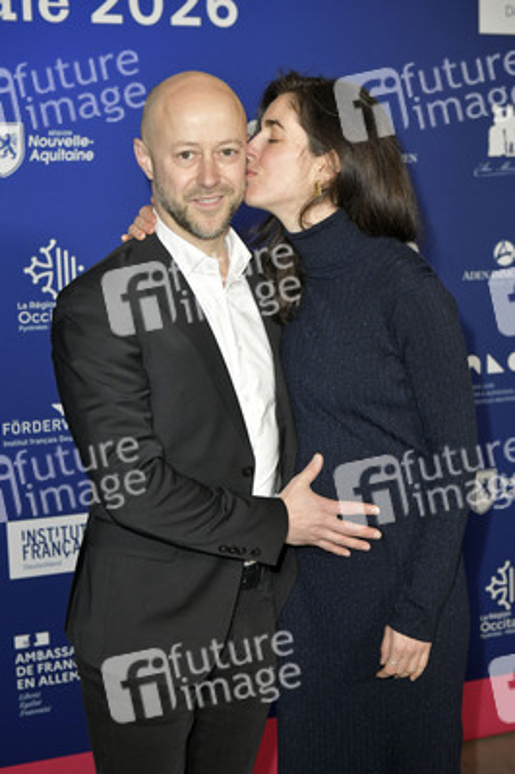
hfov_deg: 25.9
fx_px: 1118
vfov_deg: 38.2
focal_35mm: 52
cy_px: 387
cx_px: 258
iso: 2000
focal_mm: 52
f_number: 5.6
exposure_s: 1/200
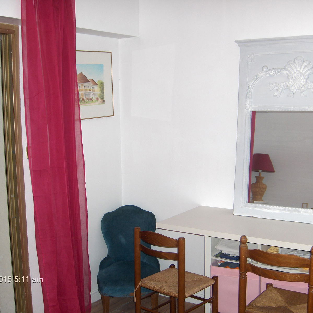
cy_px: 157
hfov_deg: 36.8
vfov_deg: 36.8
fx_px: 471
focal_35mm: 46
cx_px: 155
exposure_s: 1/60
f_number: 2.8
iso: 100
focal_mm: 8
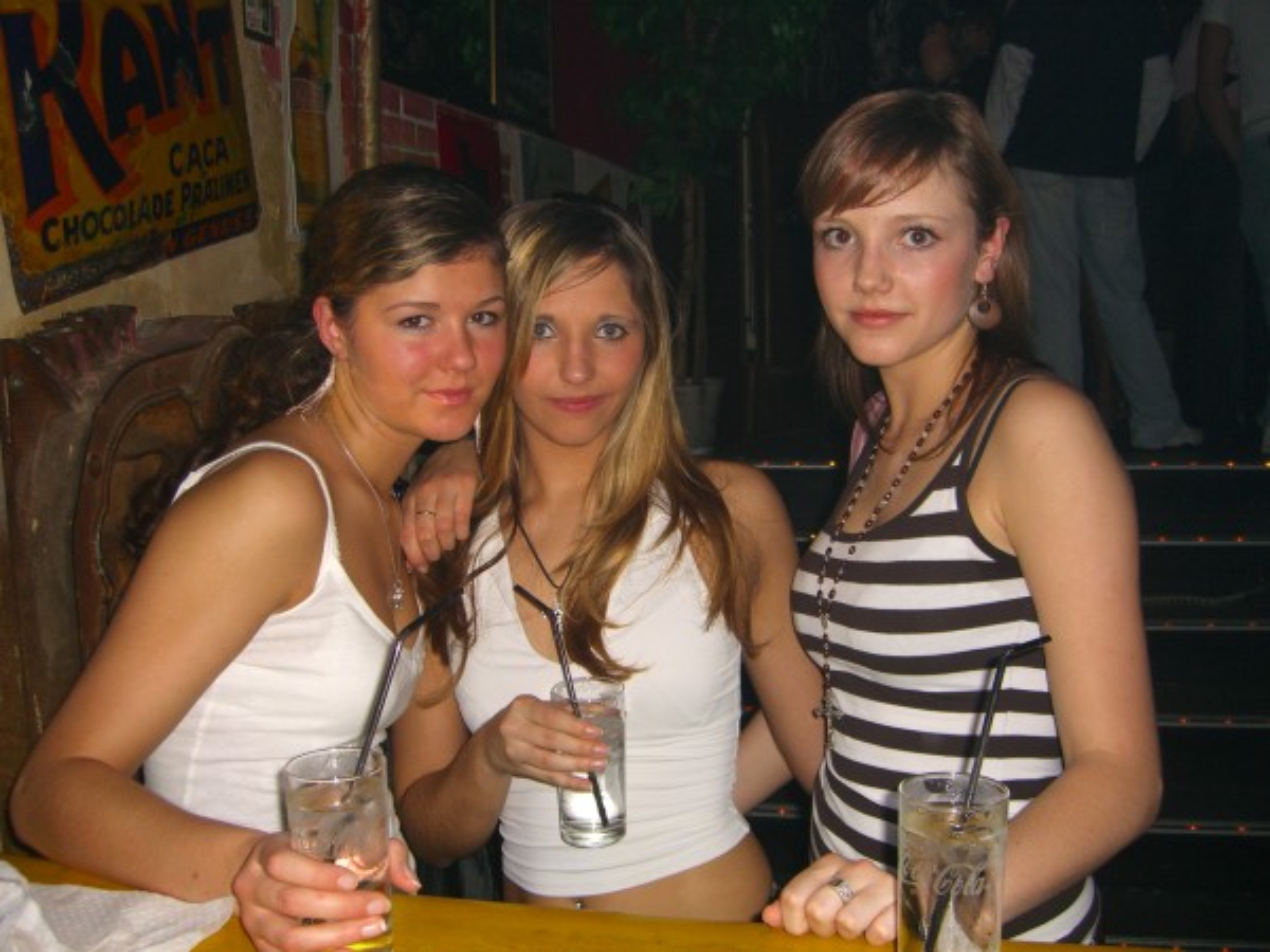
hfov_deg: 49.0
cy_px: 476
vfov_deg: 37.7
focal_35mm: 38
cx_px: 635
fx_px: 1394
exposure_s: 1/60
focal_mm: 7.9
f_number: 2.8
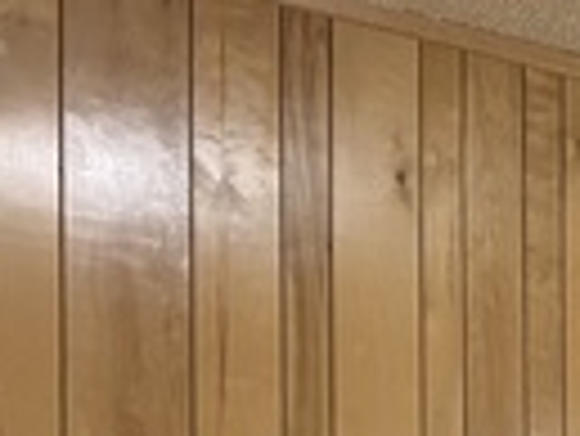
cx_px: 1340
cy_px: 499
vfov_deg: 12.2
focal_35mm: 119
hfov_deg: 13.0
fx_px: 1996
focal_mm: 6.76
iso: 800
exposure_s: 1/40
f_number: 1.78
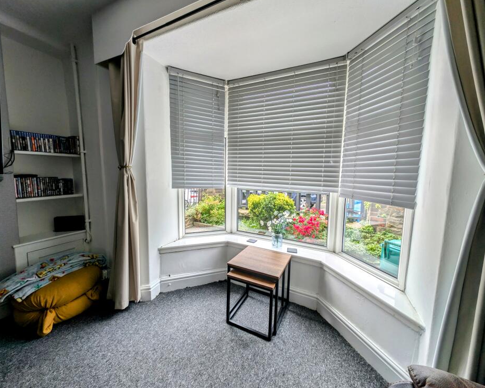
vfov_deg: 92.2
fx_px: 187
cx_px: 241
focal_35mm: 13
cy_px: 190
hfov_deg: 104.8
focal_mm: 2.23
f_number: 1.95
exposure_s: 1/141
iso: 37
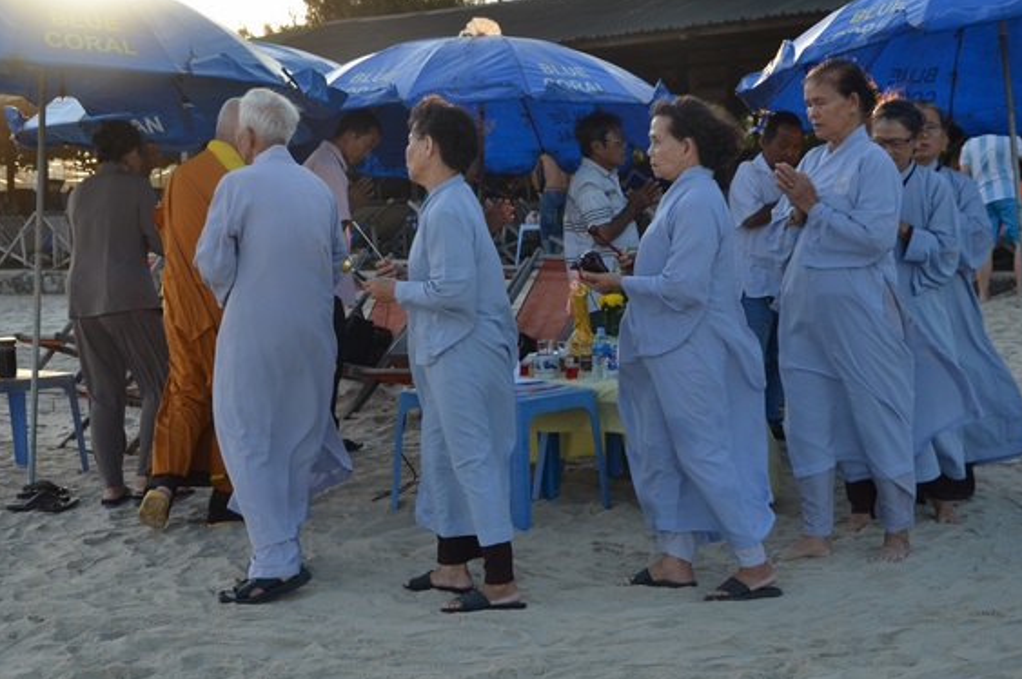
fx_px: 1718
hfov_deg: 33.1
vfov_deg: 22.3
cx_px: 526
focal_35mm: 61
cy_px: 295
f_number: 8
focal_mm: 35
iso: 250
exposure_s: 1/250
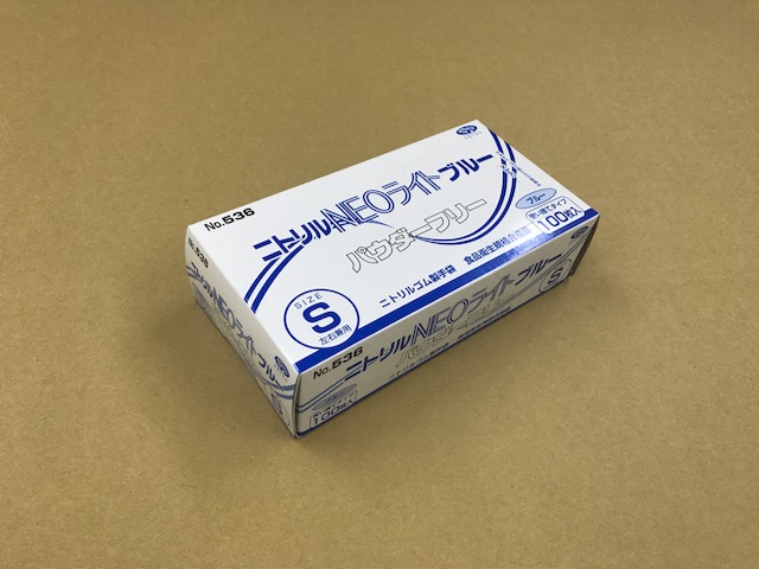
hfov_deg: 63.4
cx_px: 380
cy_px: 284
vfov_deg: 49.7
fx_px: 614
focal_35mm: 28
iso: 25
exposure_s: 1/40
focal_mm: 3.99
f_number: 1.8
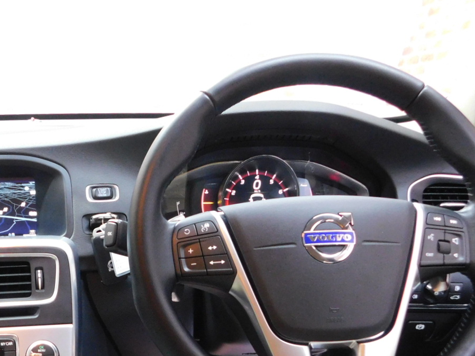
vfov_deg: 33.6
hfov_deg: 44.8
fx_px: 562
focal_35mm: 41
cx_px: 143
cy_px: 308
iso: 500
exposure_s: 1/8
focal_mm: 4
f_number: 3
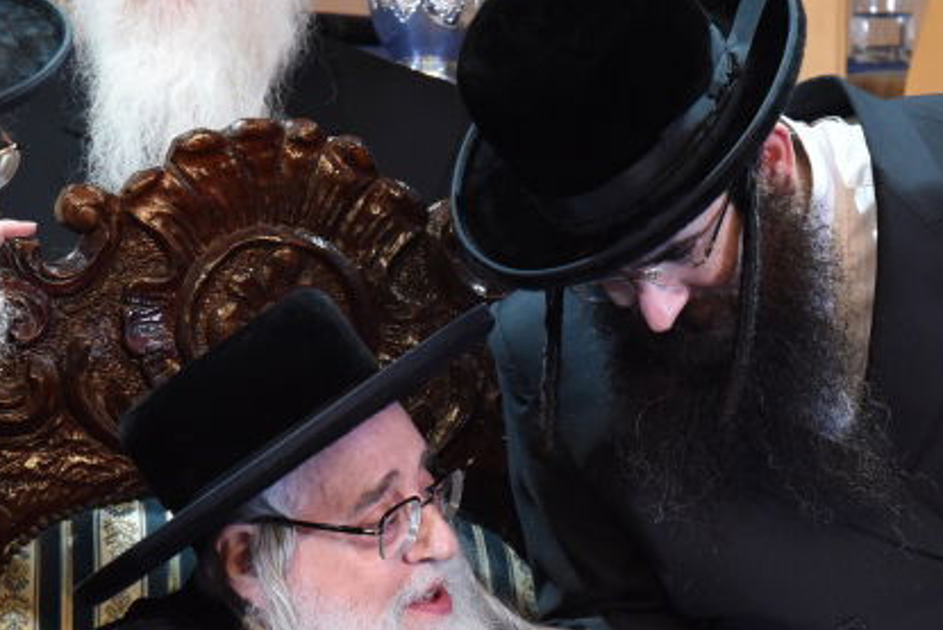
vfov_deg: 3.2
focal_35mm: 432
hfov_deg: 4.8
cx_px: 557
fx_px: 11319
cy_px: 681
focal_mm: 175
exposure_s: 1/160
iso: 2500
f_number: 8
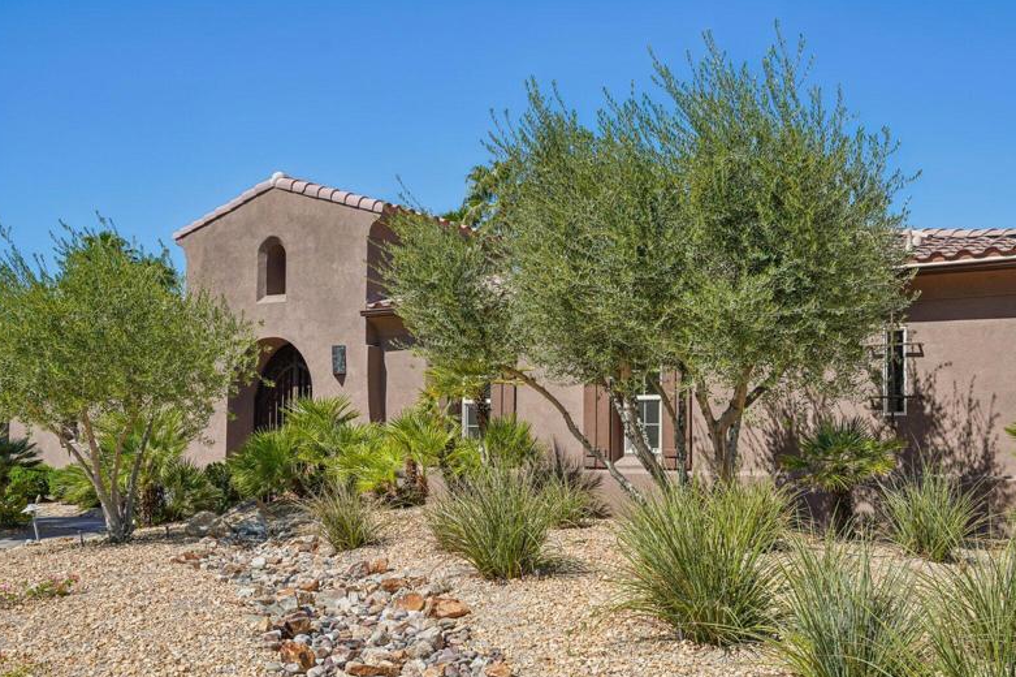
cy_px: 419
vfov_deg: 34.9
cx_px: 589
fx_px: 1072
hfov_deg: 50.5
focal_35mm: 38
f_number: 7.1
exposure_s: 1/400
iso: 100
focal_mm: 29
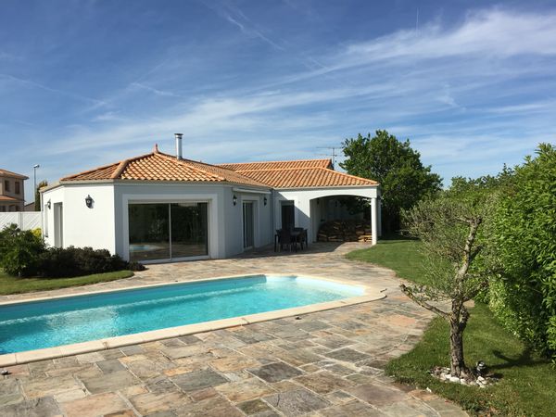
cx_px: 278
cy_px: 208
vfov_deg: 48.2
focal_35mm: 29
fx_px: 466
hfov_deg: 61.7
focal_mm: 4.15
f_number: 2.2
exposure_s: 1/2079
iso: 25
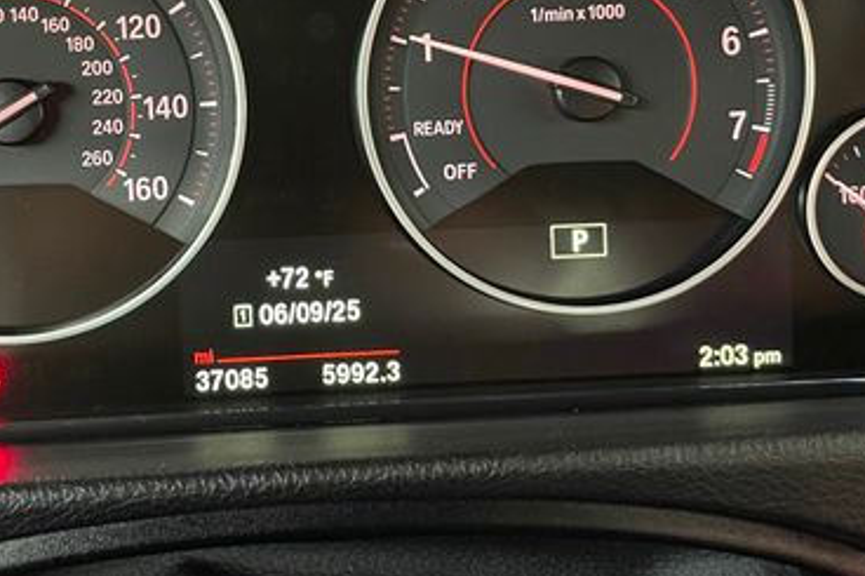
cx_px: 296
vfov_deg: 28.4
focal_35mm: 47
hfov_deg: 41.4
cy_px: 179
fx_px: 1129
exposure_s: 1/29
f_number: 1.6
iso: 800
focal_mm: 4.2
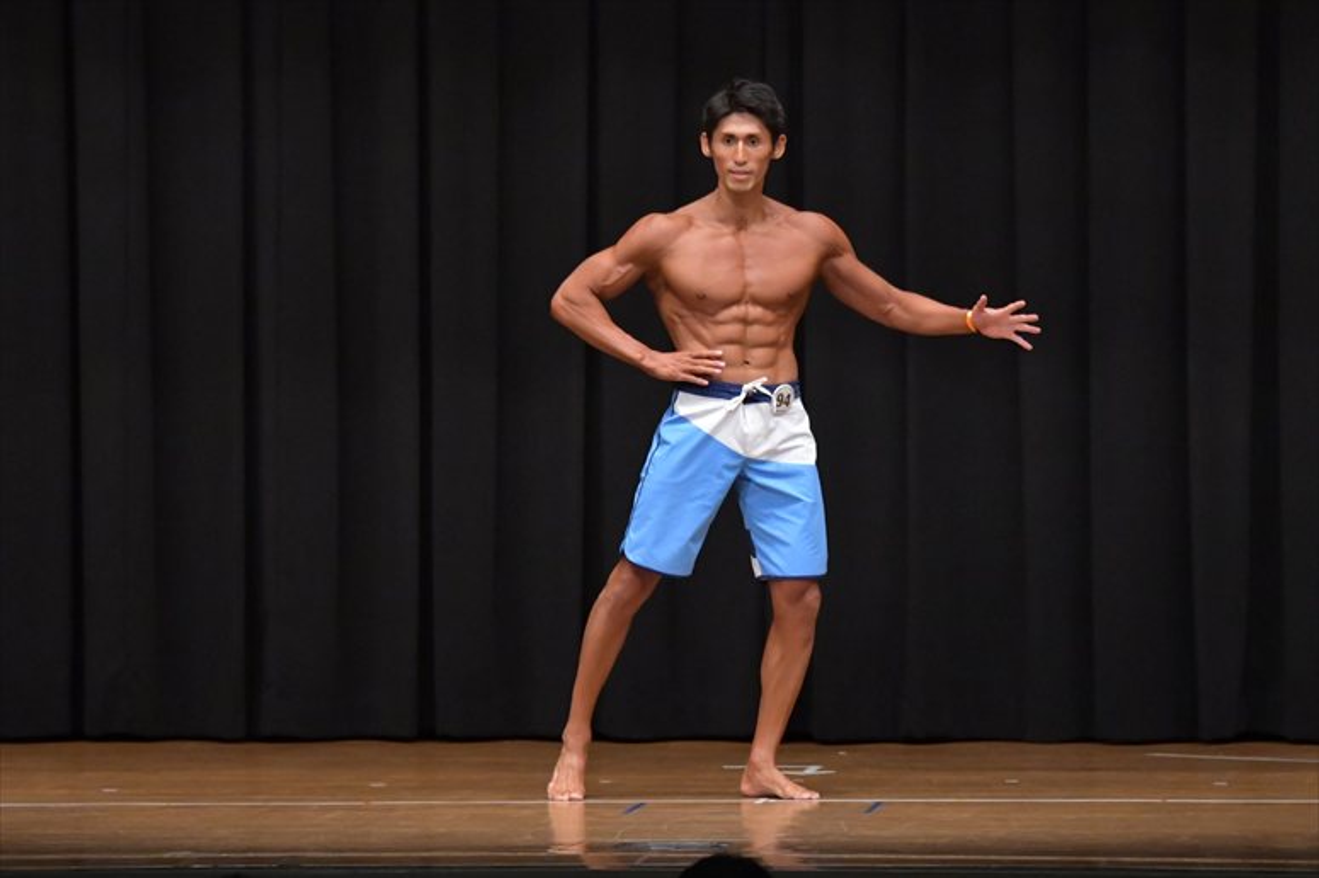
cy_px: 439
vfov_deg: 6.3
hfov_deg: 9.5
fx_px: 7947
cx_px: 660
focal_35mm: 217
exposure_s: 1/400
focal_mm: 145
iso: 6400
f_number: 5.6
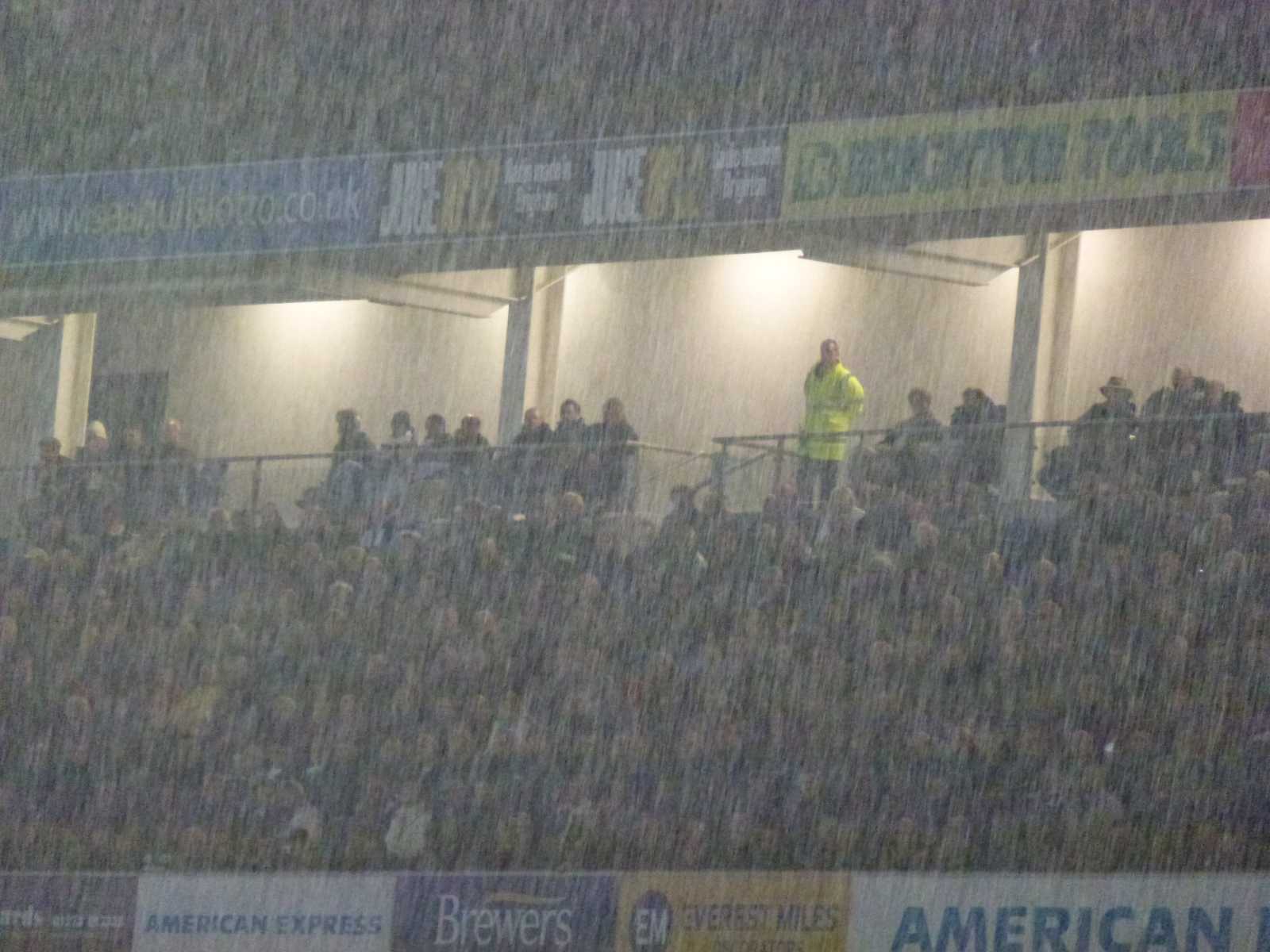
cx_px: 635
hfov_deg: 5.2
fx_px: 14088
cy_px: 476
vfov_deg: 3.9
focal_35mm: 384
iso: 1600
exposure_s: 1/60
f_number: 5.9
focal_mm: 68.8
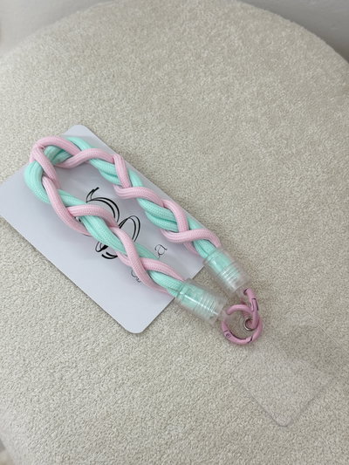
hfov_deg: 30.3
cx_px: 174
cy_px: 232
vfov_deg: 39.6
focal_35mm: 48
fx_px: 645
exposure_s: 1/50
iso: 100
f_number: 1.78
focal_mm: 6.76
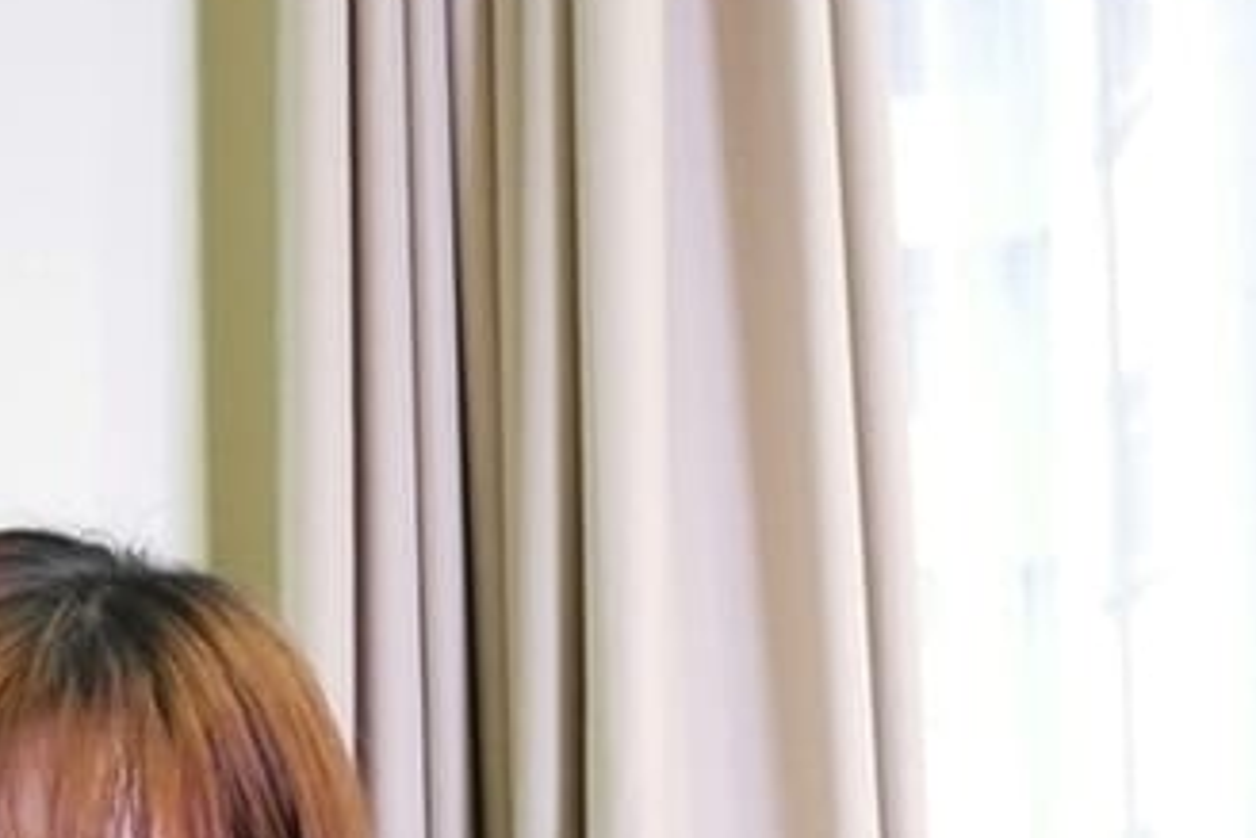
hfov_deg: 25.4
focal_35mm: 76
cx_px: 4
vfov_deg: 16.8
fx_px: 2653
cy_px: 1133
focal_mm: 12
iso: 3200
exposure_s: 1/20
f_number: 3.5
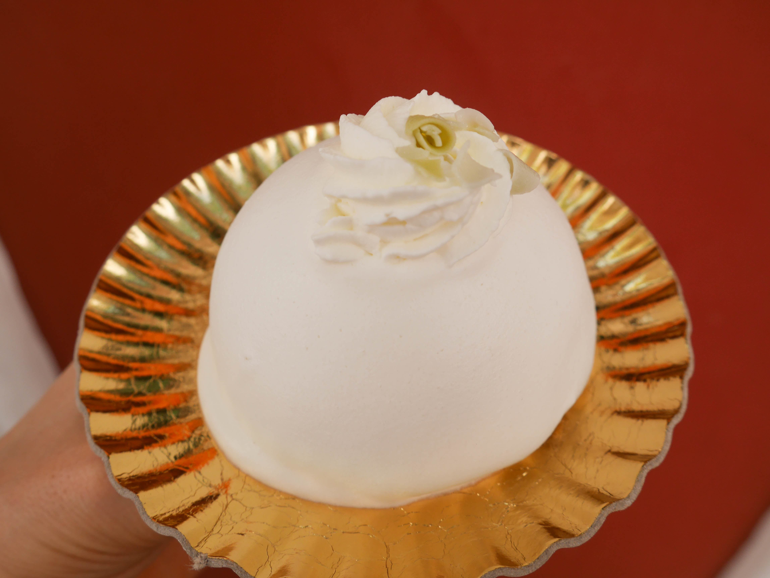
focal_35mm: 34
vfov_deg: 41.8
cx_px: 385
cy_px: 289
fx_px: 757
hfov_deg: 53.9
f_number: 5.6
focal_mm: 17
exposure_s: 1/200
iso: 200
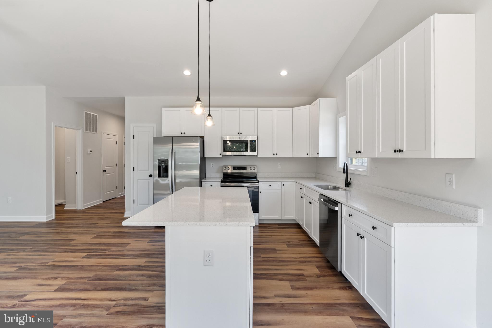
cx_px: 246
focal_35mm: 16
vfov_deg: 73.8
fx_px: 219
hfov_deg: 96.7
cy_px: 164
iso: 640
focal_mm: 16
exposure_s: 1/6
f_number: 8
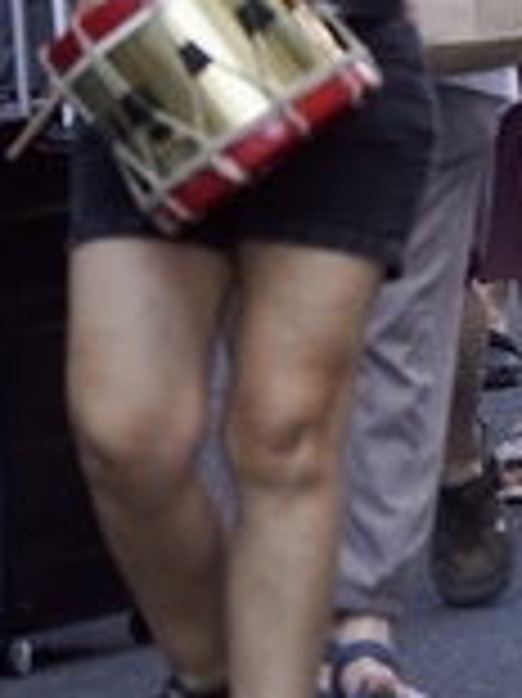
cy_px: 36
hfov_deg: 2.6
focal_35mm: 564
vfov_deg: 3.5
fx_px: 11356
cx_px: 1336
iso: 800
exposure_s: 1/400
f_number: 4
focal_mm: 125
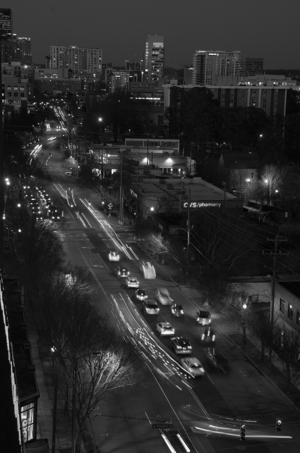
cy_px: 226
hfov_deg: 18.1
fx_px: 941
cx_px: 150
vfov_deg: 27.0
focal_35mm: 75
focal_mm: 50
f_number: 11
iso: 100
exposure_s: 2.5
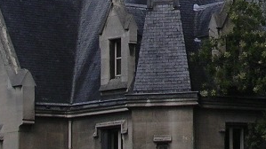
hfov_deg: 7.5
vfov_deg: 4.2
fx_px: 2003
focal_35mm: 284
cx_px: 319
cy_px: -180
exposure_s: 1/525
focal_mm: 11.6
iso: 100
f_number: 3.9
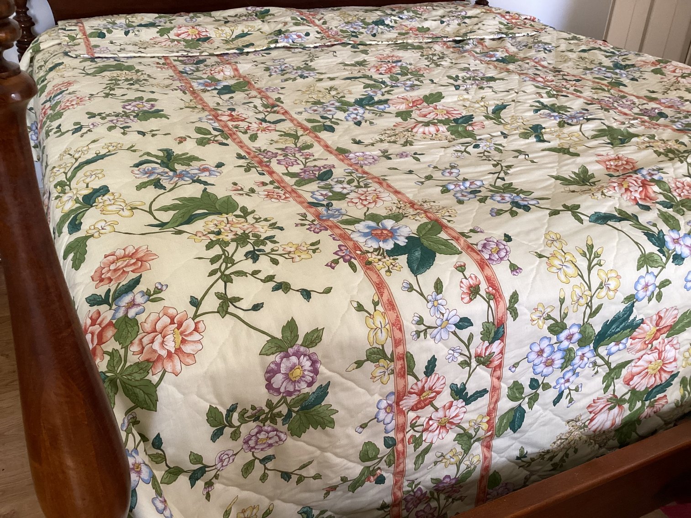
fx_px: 619
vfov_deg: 45.4
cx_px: 346
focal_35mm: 31
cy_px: 259
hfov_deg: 58.3
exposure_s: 1/50
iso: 160
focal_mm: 3.3
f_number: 2.4
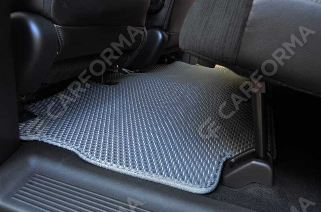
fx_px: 240
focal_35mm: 27
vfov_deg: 47.7
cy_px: 106
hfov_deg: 67.5
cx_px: 160
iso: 800
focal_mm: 18
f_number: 5.6
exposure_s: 1/8
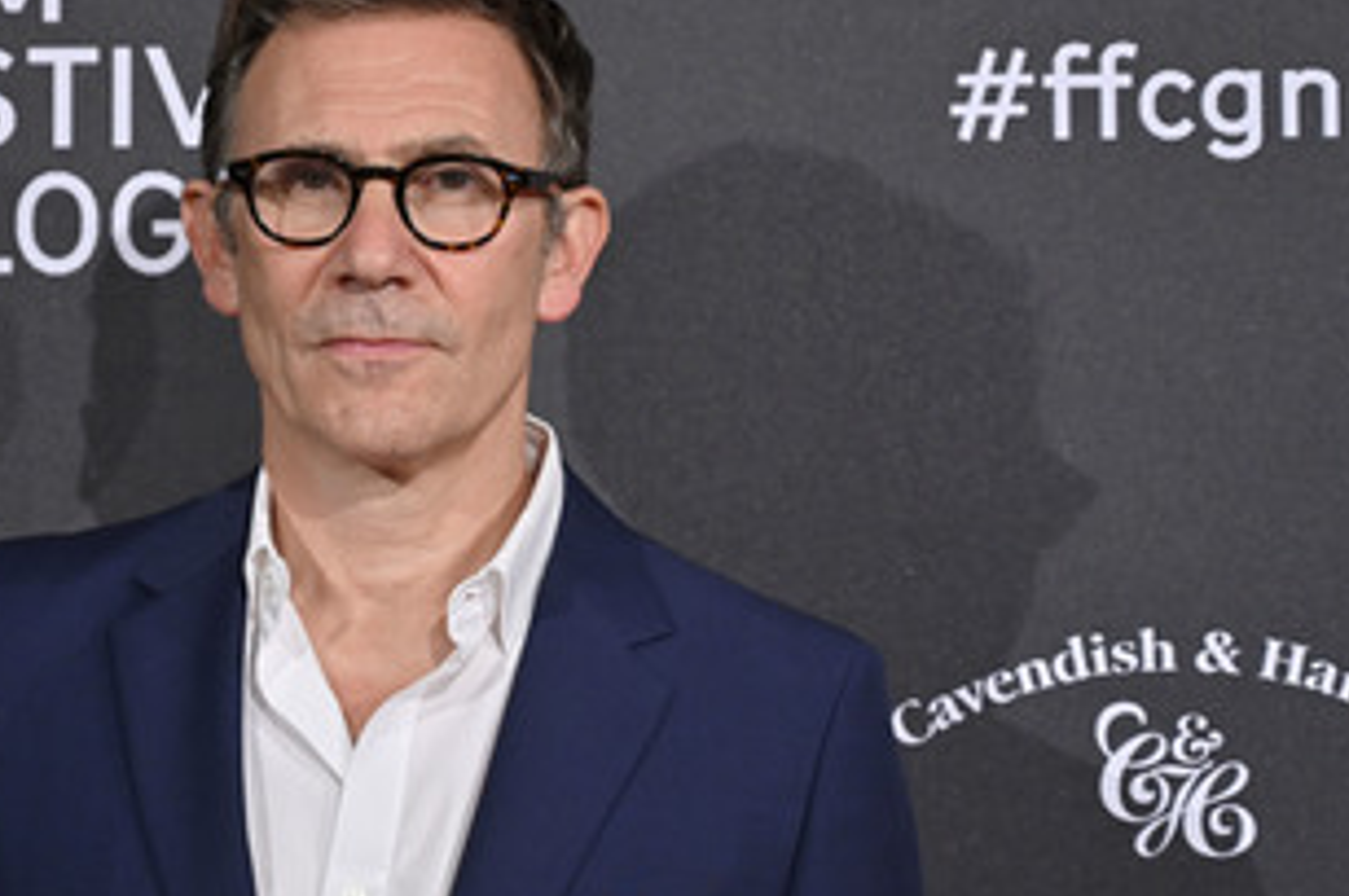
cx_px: 398
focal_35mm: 103
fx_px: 3855
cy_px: 505
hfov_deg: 19.7
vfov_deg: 13.3
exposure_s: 1/200
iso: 1000
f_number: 4
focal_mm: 70
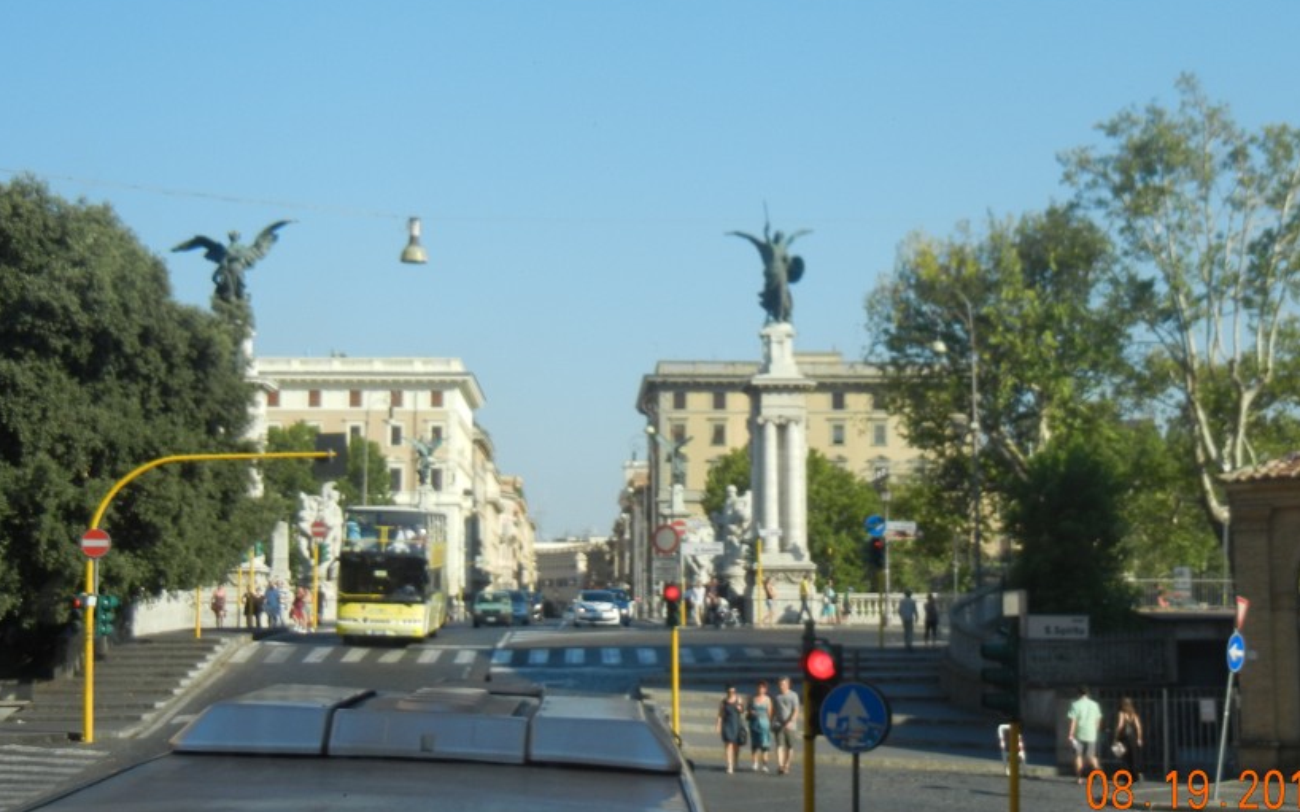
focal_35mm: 69
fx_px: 2444
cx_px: 772
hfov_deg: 29.7
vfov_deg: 18.8
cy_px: 307
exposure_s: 1/222
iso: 160
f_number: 7.8
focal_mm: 9.3
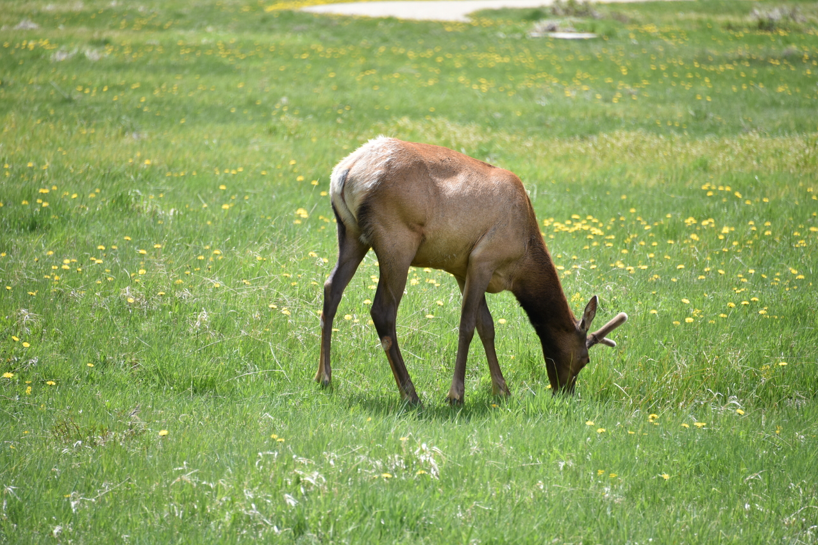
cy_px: 273
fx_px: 6840
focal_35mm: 301
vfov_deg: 4.6
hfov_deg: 6.8
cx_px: 410
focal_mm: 300
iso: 280
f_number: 5.6
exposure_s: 1/640
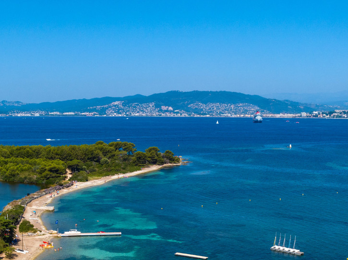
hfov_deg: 36.2
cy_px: 237
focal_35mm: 53
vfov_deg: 26.5
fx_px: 532
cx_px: 154
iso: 100
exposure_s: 1/240
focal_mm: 12.3
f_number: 11
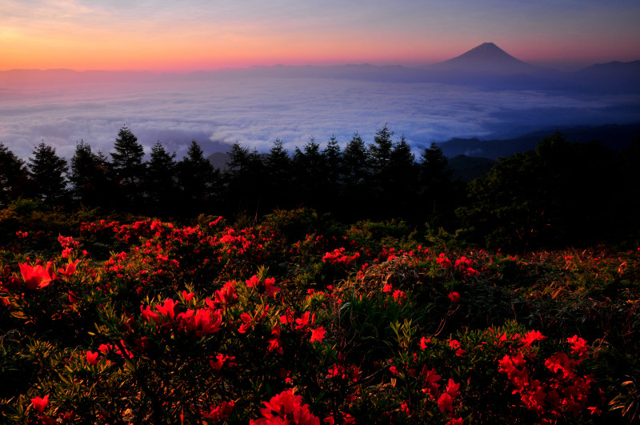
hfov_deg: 73.8
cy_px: 212
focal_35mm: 24
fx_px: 426
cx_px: 320
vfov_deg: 53.0
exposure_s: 1/20
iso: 200
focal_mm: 16
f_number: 16
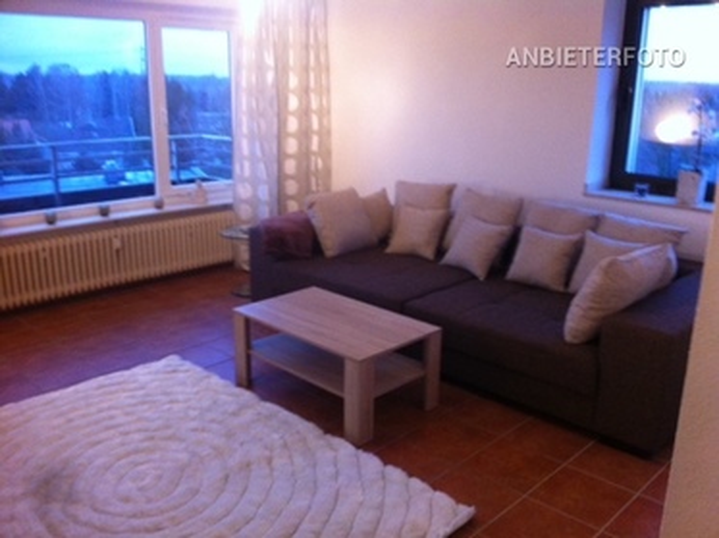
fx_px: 726
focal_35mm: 35
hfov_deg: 52.7
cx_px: 360
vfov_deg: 40.6
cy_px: 269
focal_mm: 3.85
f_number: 2.8
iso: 250
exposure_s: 1/15
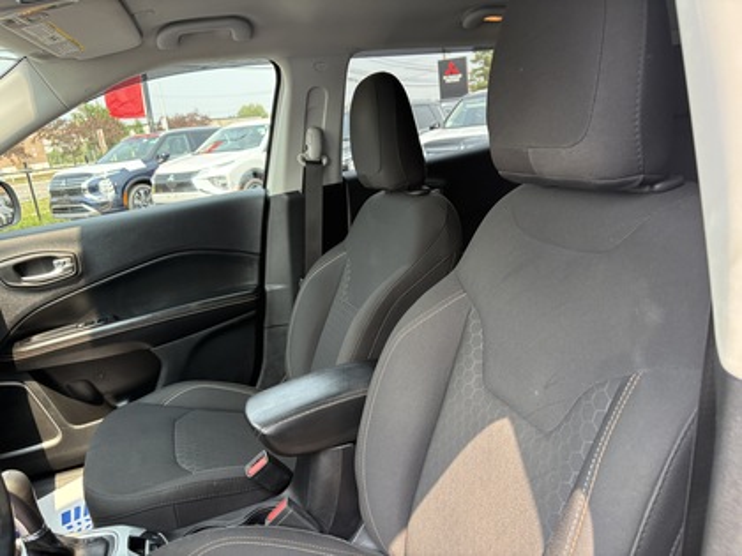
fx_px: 557
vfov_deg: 53.1
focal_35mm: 26
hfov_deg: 67.3
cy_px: 278
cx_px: 371
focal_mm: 5.96
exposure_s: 1/263
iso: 64
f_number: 1.6
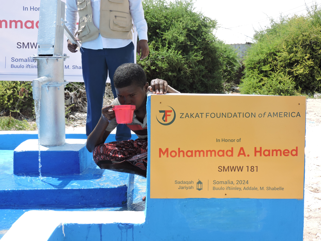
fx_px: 464
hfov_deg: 38.2
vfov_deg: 29.1
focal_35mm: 50
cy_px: 120
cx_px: 160
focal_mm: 8.9
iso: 100
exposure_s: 1/640
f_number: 3.6
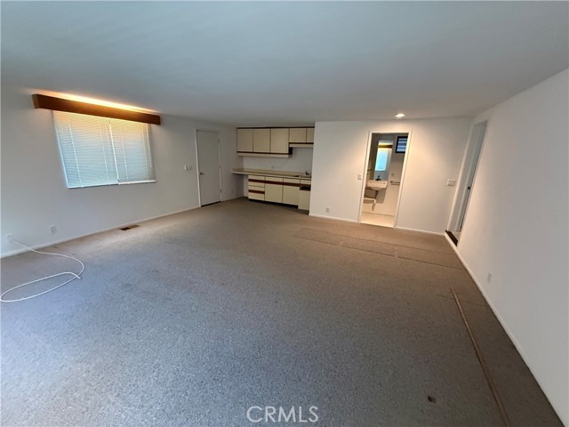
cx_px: 284
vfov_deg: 85.7
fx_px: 230
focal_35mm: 14
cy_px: 214
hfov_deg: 102.1
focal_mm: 2.22
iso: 800
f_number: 2.2
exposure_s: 1/60
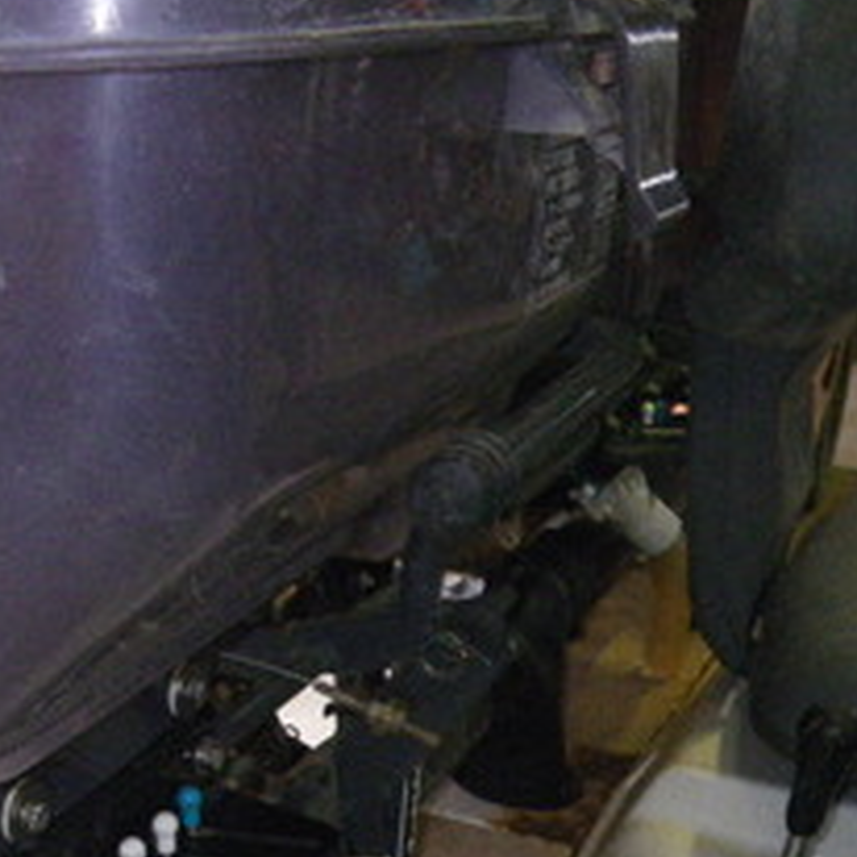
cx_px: 67
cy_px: 747
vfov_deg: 27.7
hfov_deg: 27.5
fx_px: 1681
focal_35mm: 60
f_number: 3.5
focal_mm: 5
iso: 400
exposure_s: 1/50
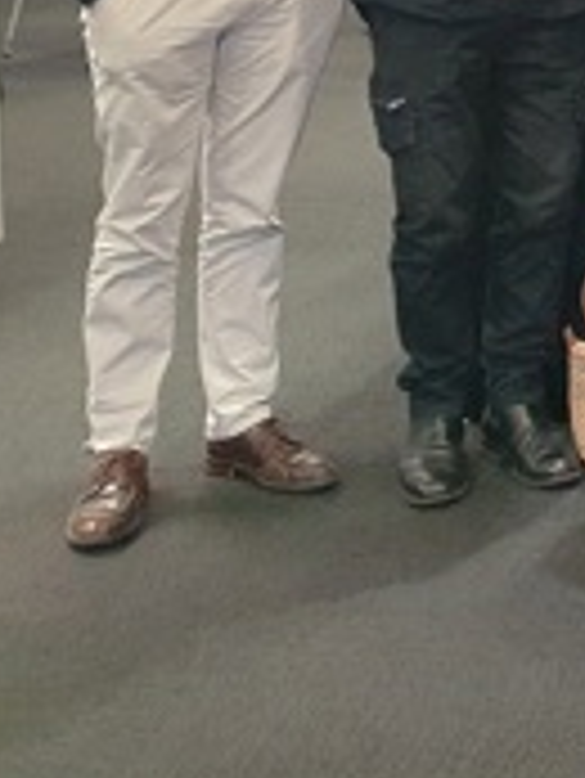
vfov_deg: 20.3
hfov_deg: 13.7
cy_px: -162
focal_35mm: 90
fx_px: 2025
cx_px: 1206
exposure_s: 1/50
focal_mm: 4.3
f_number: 2.4
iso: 200
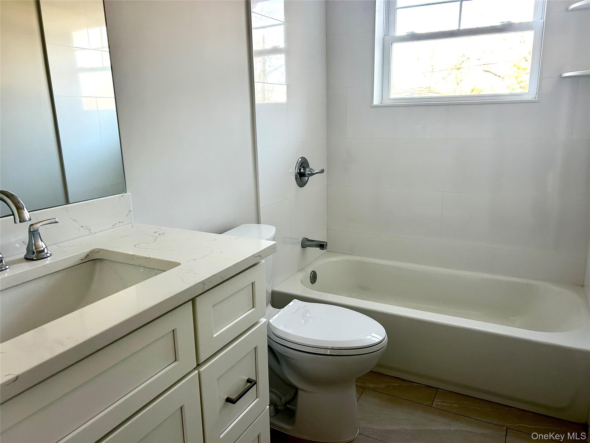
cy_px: 222
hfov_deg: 67.3
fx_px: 443
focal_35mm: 26
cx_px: 295
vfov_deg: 53.1
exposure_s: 1/121
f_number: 1.5
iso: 125
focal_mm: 5.7
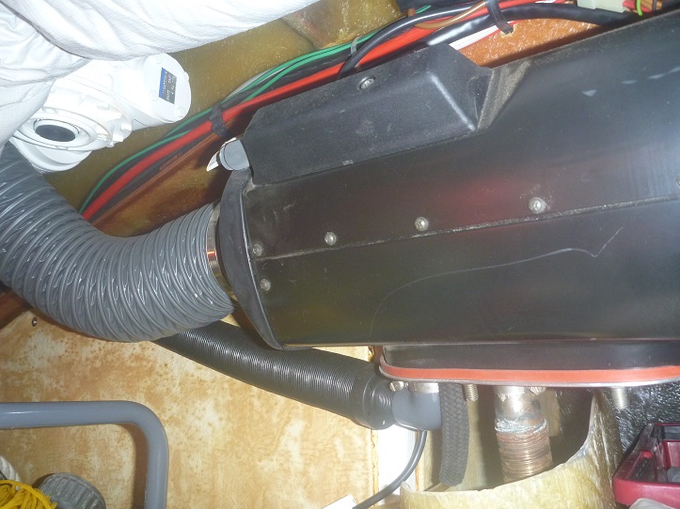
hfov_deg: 58.3
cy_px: 245
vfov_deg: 45.4
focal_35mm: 31
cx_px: 314
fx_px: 609
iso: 200
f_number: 3.3
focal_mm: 4.9
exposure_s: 1/30
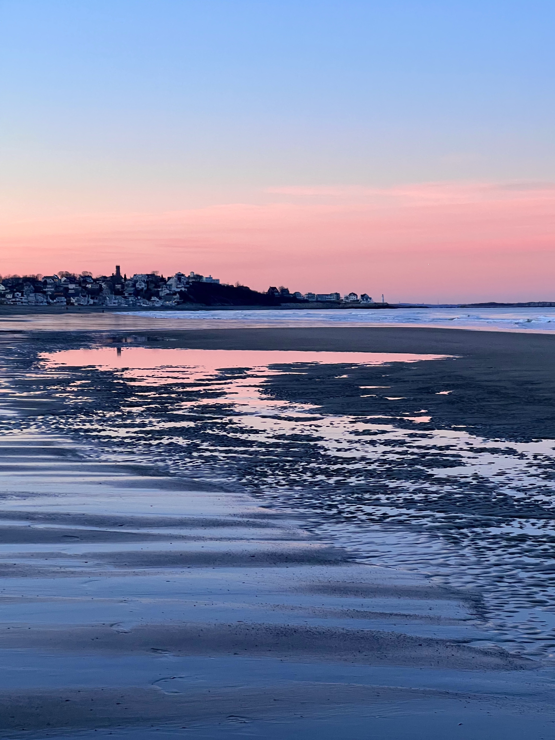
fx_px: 1646
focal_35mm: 77
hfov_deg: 19.1
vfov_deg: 25.3
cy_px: 370
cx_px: 278
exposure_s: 1/99
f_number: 2.8
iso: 160
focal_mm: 9
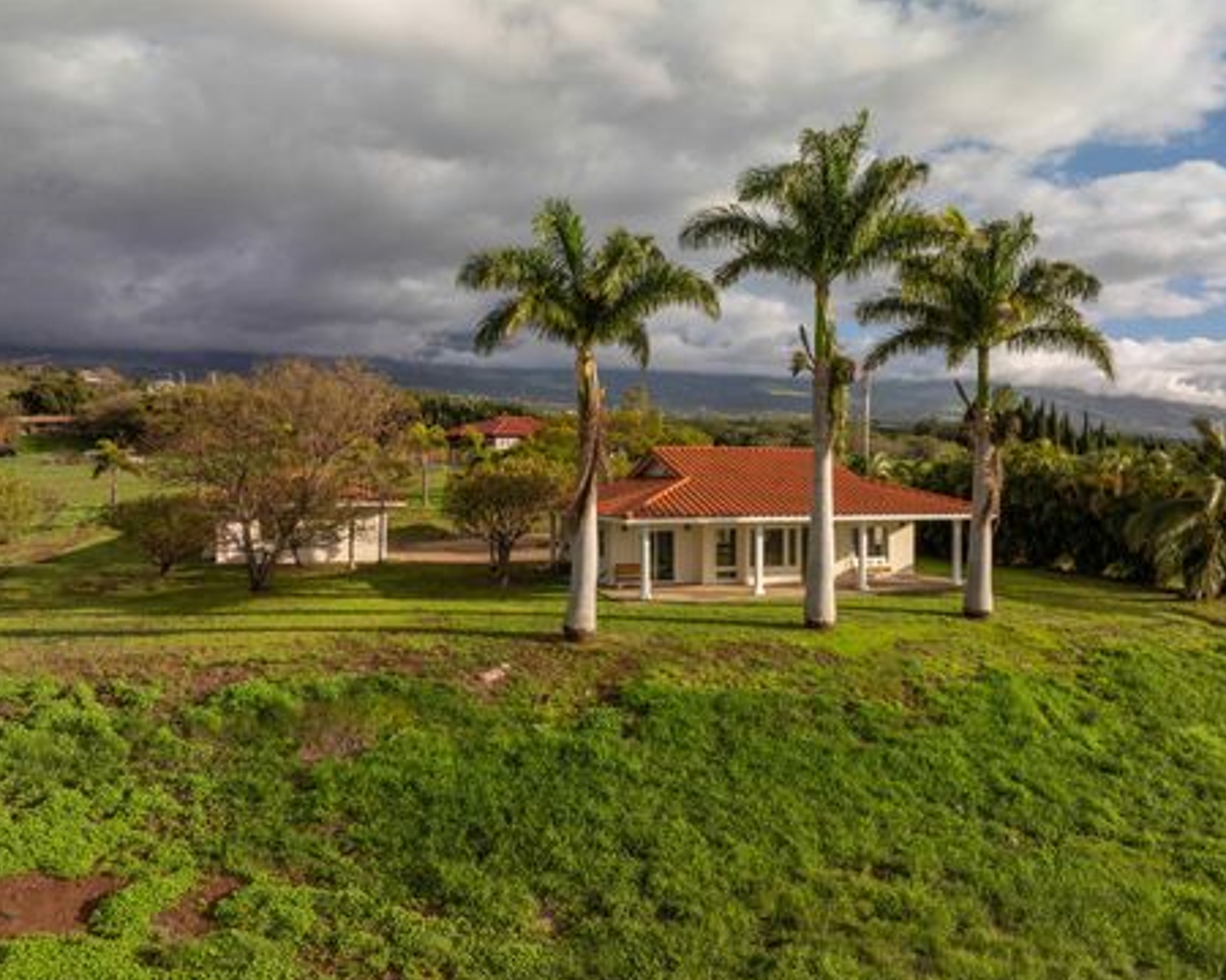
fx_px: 943
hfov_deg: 65.9
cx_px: 667
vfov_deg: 54.9
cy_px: 506
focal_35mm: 26
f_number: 11
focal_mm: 12.29
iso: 100
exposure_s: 1/160
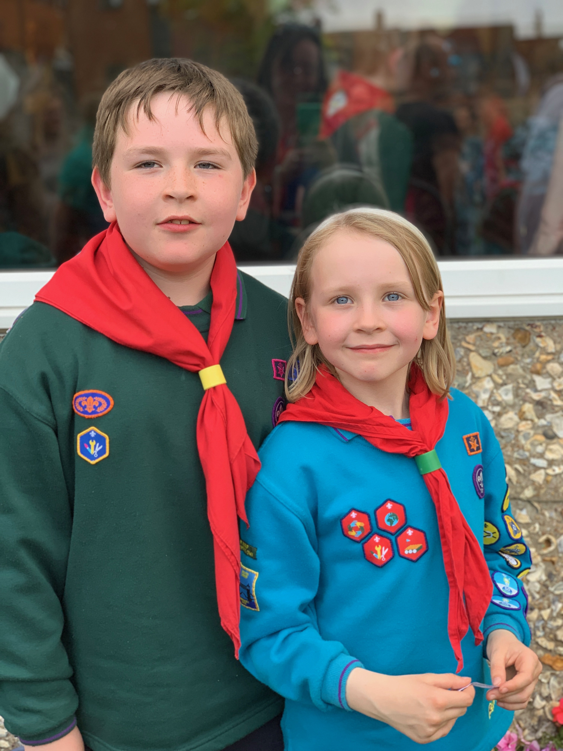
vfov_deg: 36.8
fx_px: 1128
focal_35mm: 52
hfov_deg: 28.0
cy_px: 376
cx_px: 282
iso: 50
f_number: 2.4
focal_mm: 6
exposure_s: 1/122
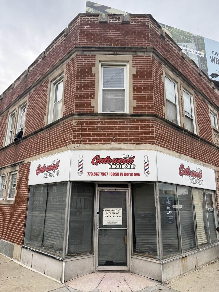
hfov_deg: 56.8
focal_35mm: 24
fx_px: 202
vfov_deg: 71.6
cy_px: 146
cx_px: 110
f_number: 1.78
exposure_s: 1/121
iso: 100
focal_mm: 6.76
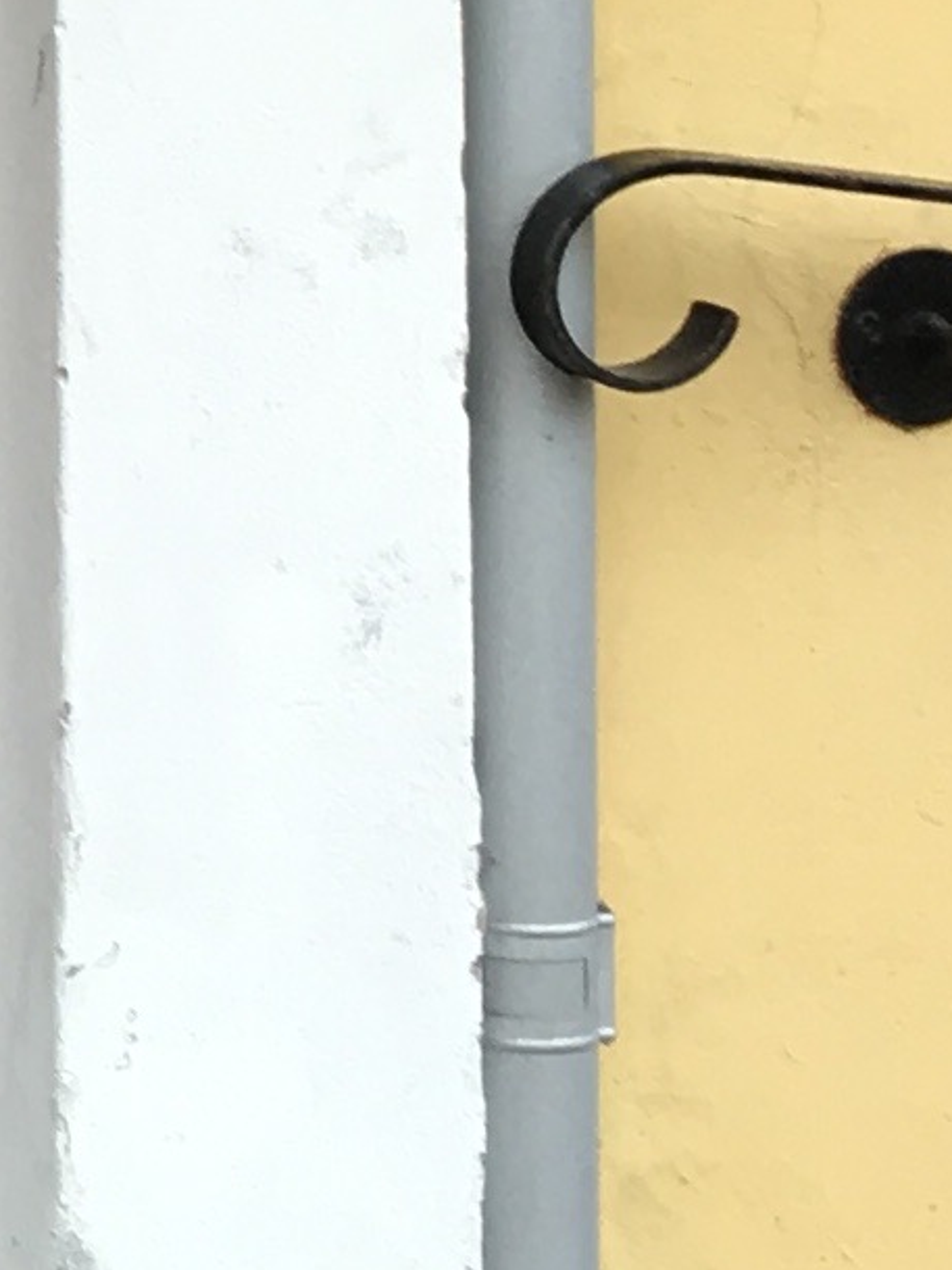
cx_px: -2019
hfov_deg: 6.9
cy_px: -680
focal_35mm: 192
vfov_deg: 10.0
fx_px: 7038
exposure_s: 1/215
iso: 25
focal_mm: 4.15
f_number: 2.2
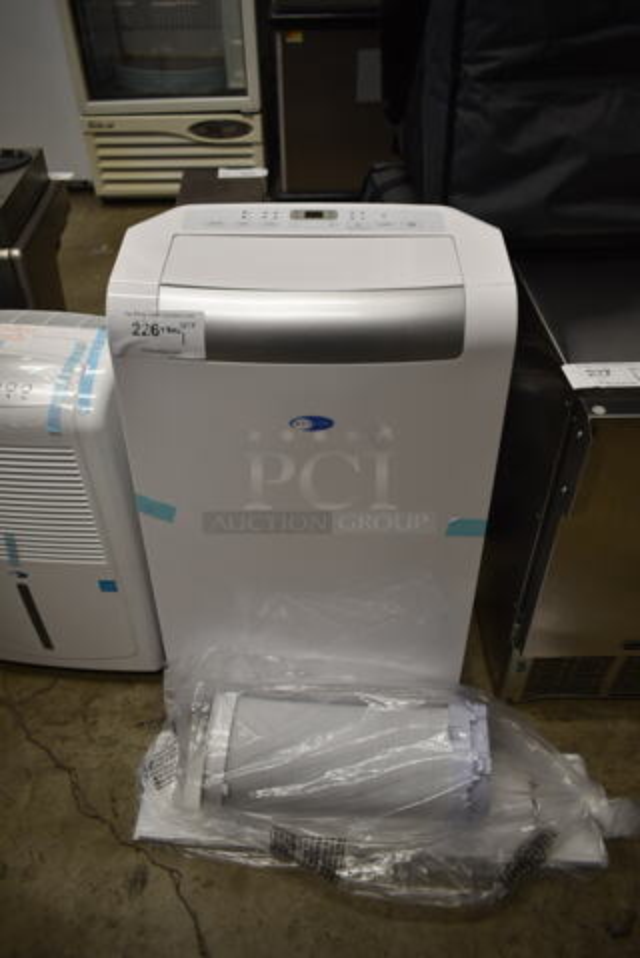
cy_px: 479
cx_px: 320
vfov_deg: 67.4
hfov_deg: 48.0
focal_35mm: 27
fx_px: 719
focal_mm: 18
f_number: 3.5
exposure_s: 1/30
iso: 140
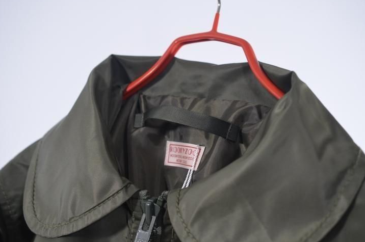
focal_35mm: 67
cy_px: 113
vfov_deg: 20.2
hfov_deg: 30.1
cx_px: 183
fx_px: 678
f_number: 4
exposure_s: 1/60
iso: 450
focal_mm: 40
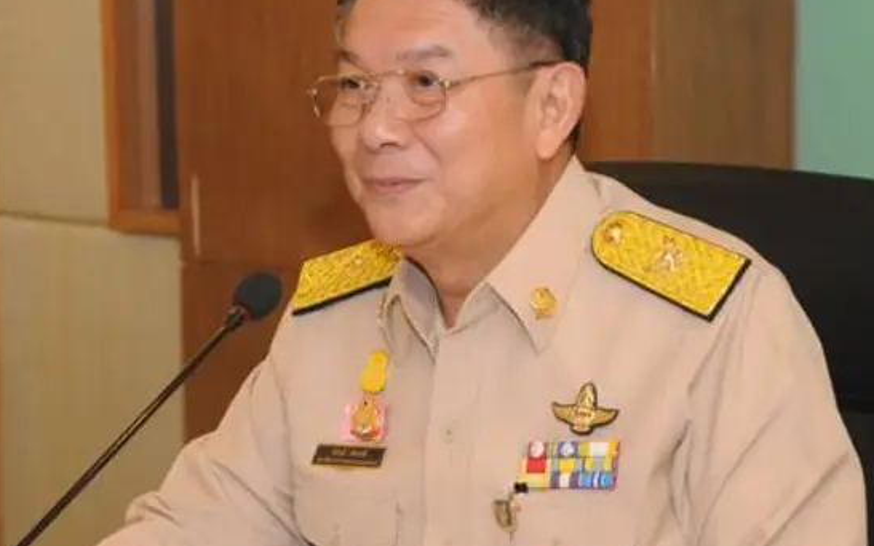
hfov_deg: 12.0
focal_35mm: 174
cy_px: 267
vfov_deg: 7.5
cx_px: 385
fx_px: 4145
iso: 2500
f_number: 5.3
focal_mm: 80
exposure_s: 1/125
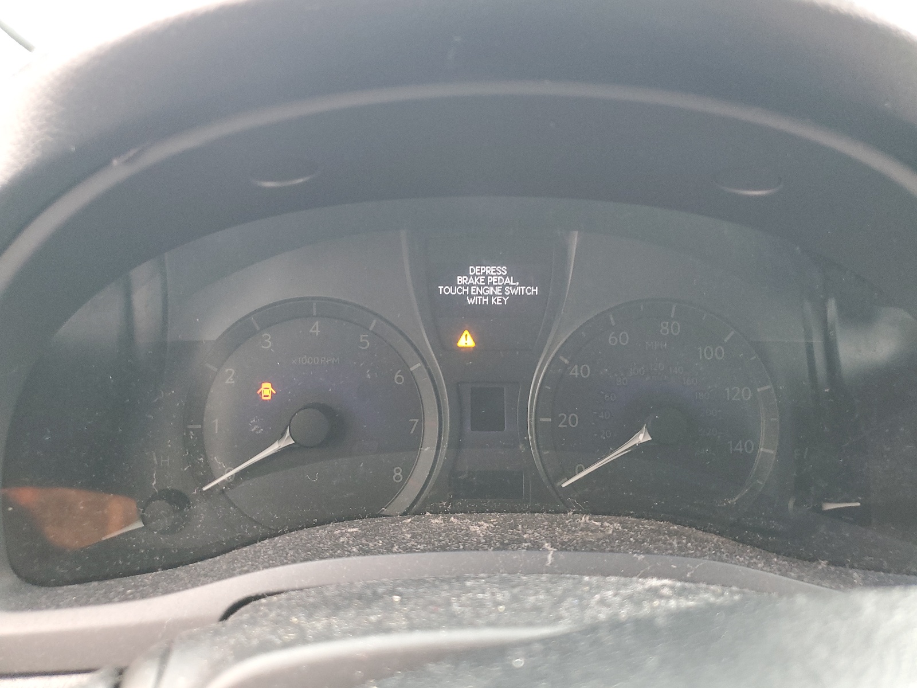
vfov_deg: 53.1
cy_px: 344
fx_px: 689
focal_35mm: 26
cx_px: 458
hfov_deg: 67.3
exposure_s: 1/50
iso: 132
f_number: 1.5
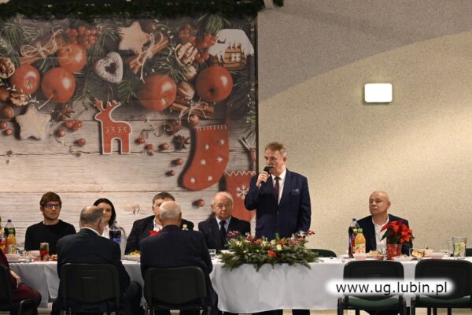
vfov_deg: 12.2
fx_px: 1468
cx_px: 236
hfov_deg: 18.3
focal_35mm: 112
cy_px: 158
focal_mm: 75
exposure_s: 1/125
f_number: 2.8
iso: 1600
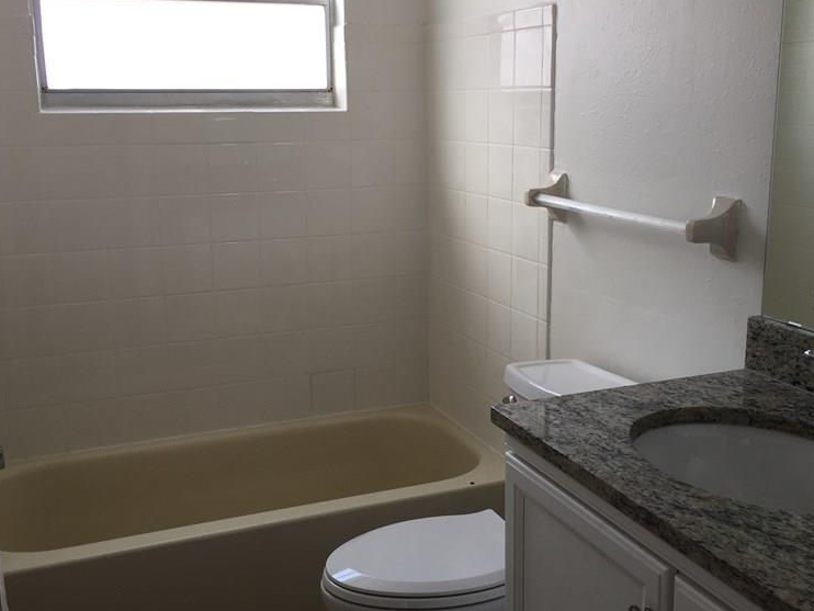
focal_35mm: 40
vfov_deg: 36.0
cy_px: 305
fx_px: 941
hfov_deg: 46.8
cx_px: 431
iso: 40
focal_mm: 4.15
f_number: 2.2
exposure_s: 1/60
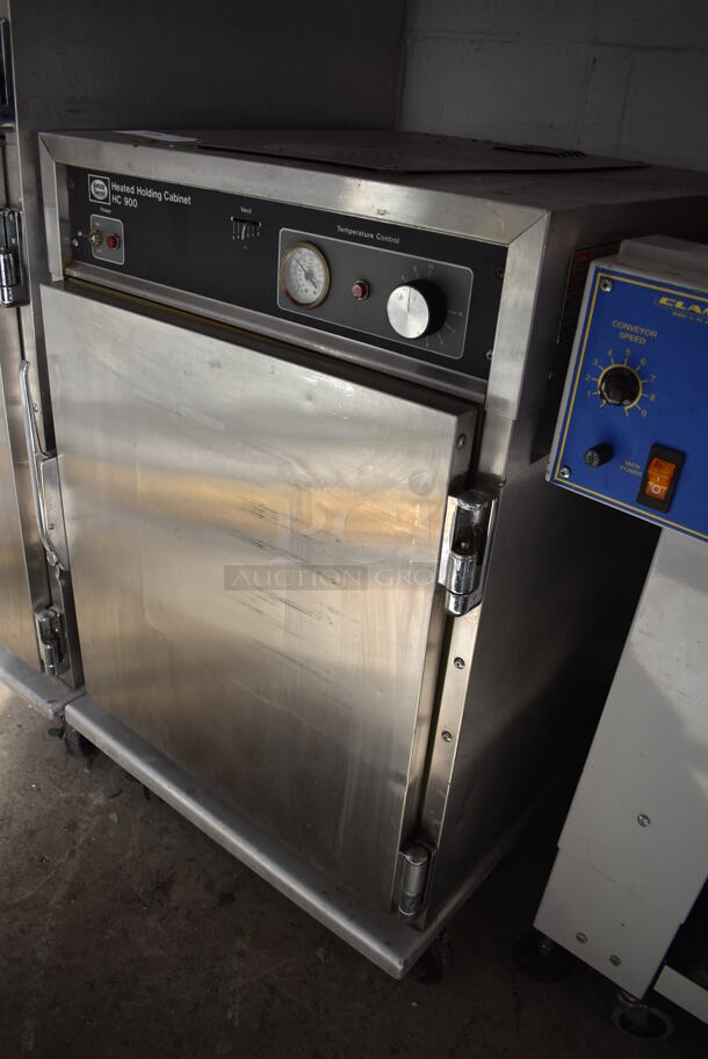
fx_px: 795
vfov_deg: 67.3
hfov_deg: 48.0
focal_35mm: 27
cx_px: 354
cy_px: 530
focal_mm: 18
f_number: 4
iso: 400
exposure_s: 1/250
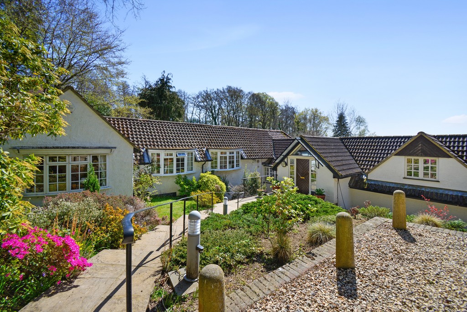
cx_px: 234
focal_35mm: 14
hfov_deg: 104.2
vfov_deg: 81.3
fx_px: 182
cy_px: 156
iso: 200
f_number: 11
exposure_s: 1/400
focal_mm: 14
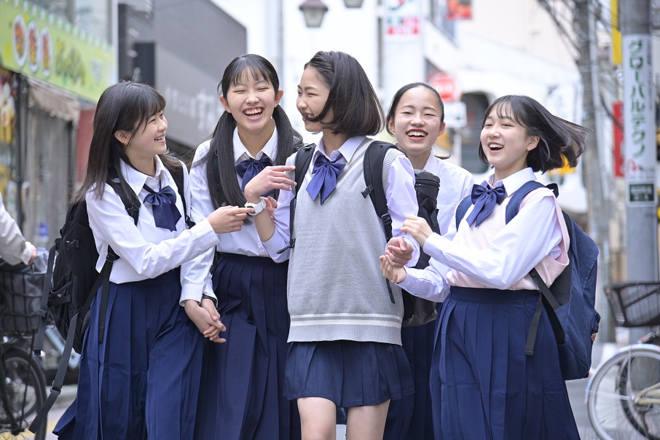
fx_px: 2200
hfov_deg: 17.1
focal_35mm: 120
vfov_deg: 11.4
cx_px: 330
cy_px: 220
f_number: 4
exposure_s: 1/250
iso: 1000
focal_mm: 120
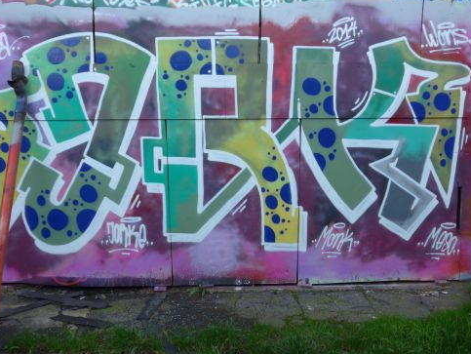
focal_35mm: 30
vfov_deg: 46.9
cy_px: 179
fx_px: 408
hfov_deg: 59.9
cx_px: 237
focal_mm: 6
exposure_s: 1/125
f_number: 2
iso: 80
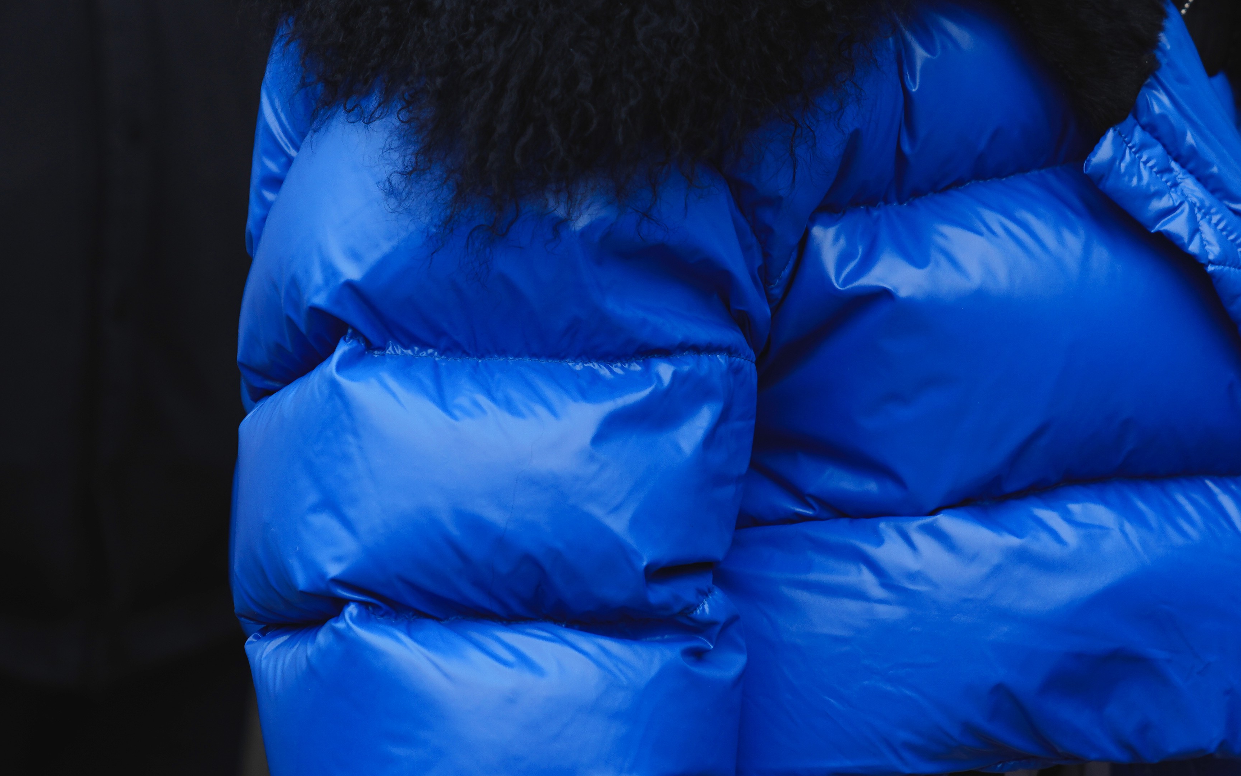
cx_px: 543
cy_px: 280
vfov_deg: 9.3
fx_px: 4769
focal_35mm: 141
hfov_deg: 14.8
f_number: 3.2
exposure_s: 1/200
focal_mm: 60
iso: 160
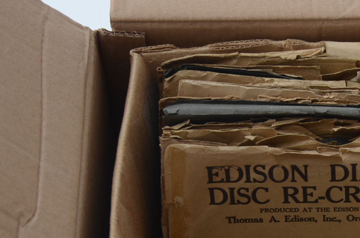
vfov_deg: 7.2
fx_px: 1896
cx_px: 335
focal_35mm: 190
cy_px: 221
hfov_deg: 10.8
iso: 200
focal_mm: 66
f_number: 8
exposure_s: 1/80
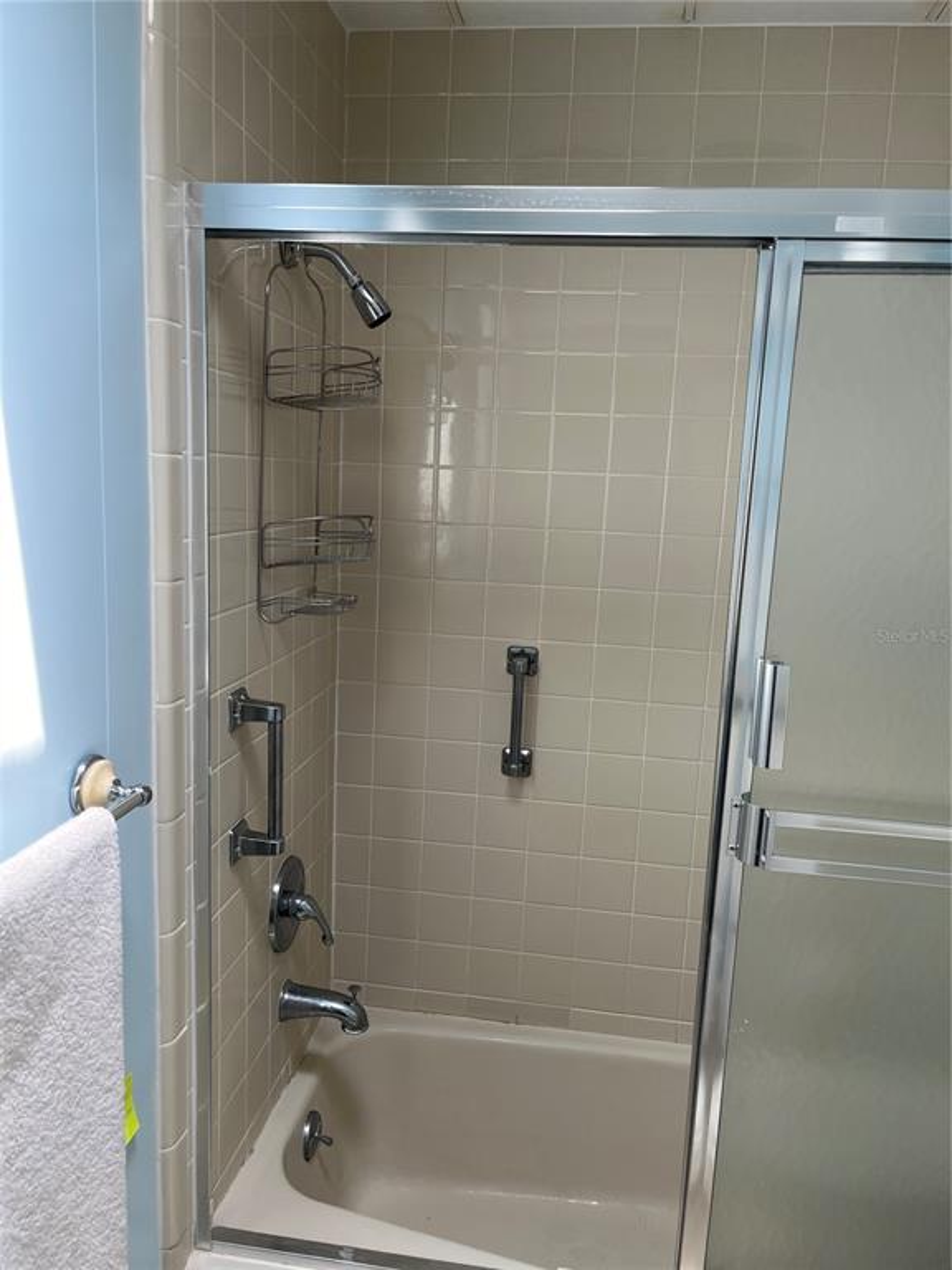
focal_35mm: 26
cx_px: 476
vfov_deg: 67.3
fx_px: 953
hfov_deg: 53.1
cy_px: 635
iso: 40
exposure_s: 1/195
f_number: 1.6
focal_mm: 5.1
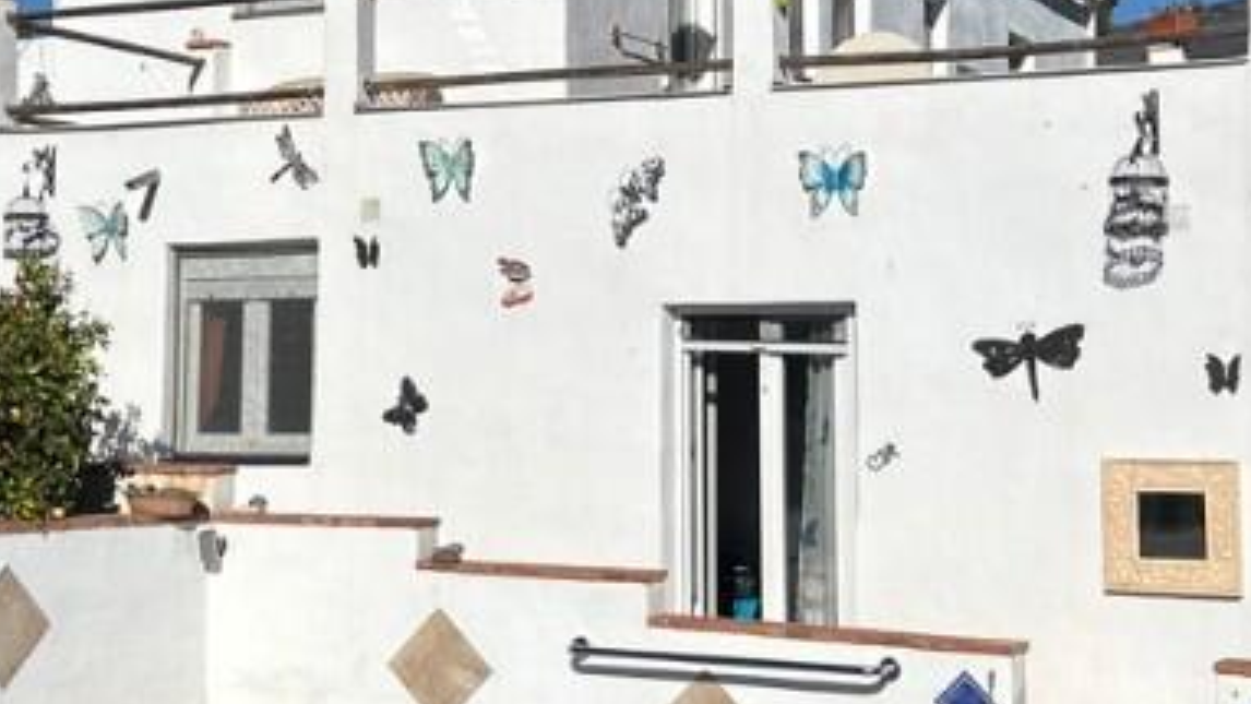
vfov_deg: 15.9
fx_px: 2521
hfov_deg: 27.5
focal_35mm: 76
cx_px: 327
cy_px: 216
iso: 50
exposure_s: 1/14286
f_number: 1.5
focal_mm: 5.7
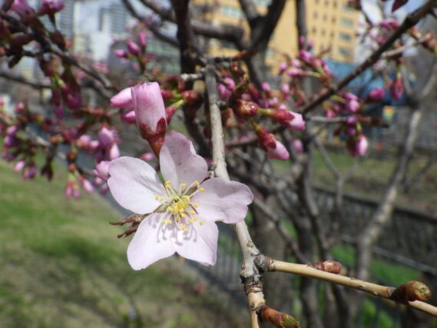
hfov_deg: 53.9
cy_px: 164
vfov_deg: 41.8
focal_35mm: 34
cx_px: 218
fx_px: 429
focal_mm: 6.1
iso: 125
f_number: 4.6
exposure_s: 1/1000
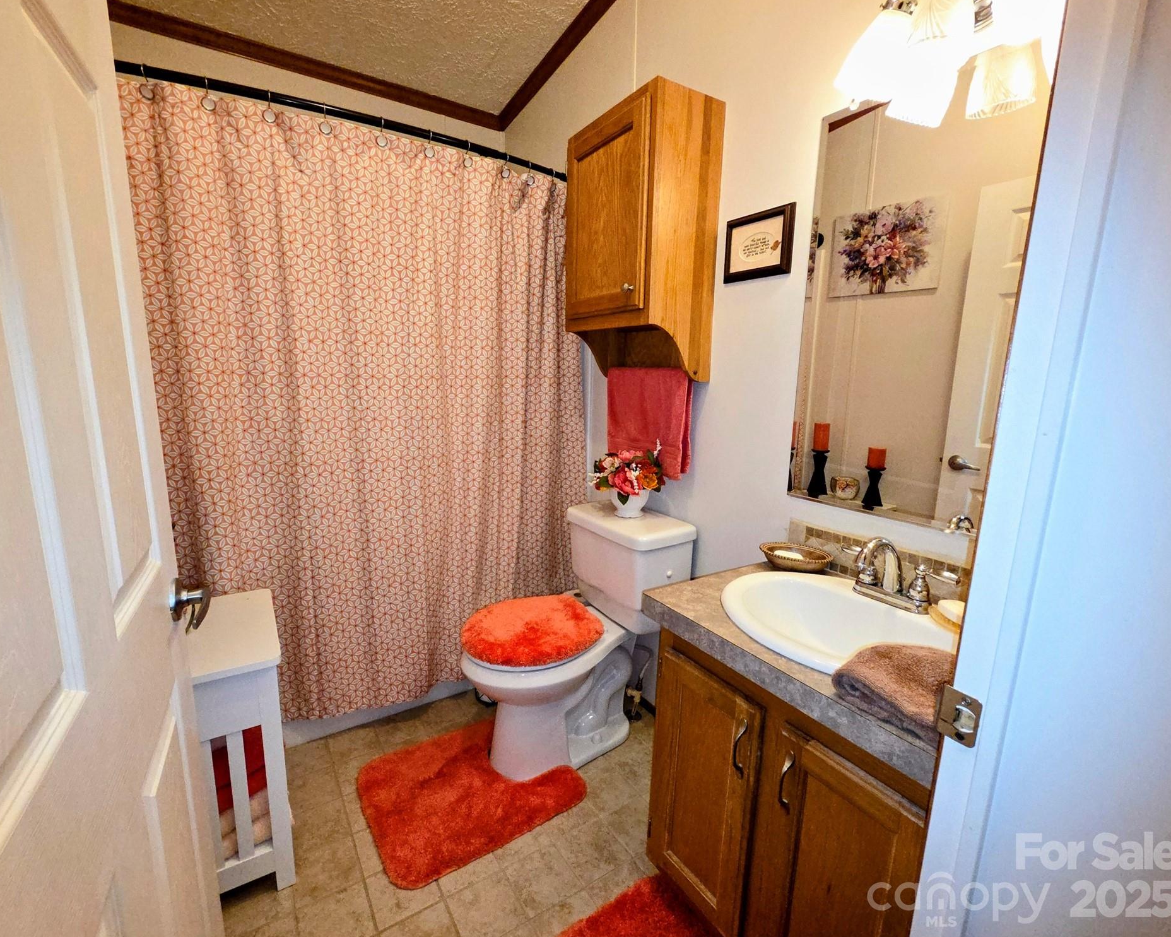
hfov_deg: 100.7
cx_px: 578
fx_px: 485
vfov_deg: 88.0
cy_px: 467
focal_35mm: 14
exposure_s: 1/60
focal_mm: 2.2
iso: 320
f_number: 2.2
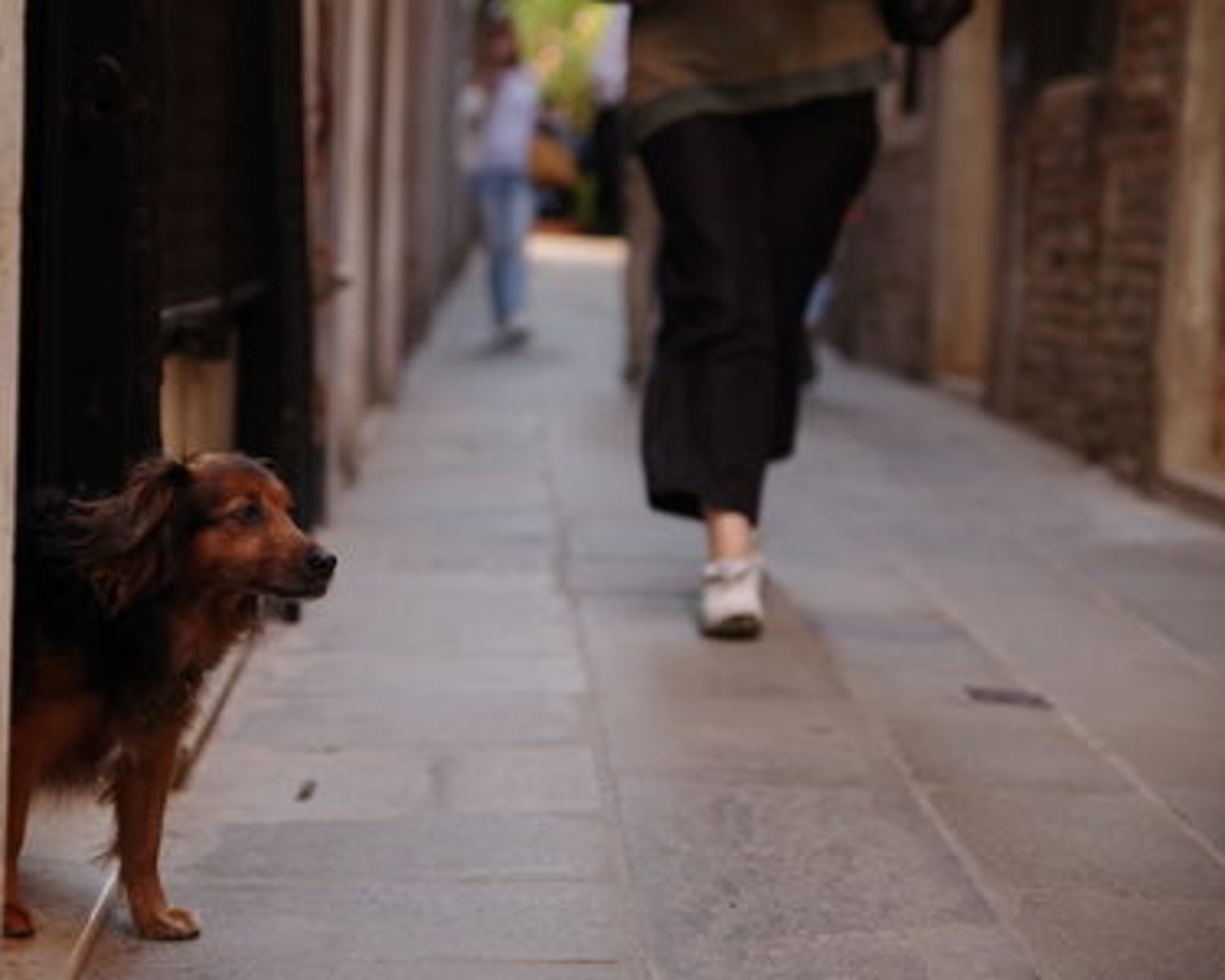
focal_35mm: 75
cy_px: 537
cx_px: 441
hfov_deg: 25.3
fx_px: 2719
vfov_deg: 20.4
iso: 1000
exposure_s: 1/320
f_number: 2.8
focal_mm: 60
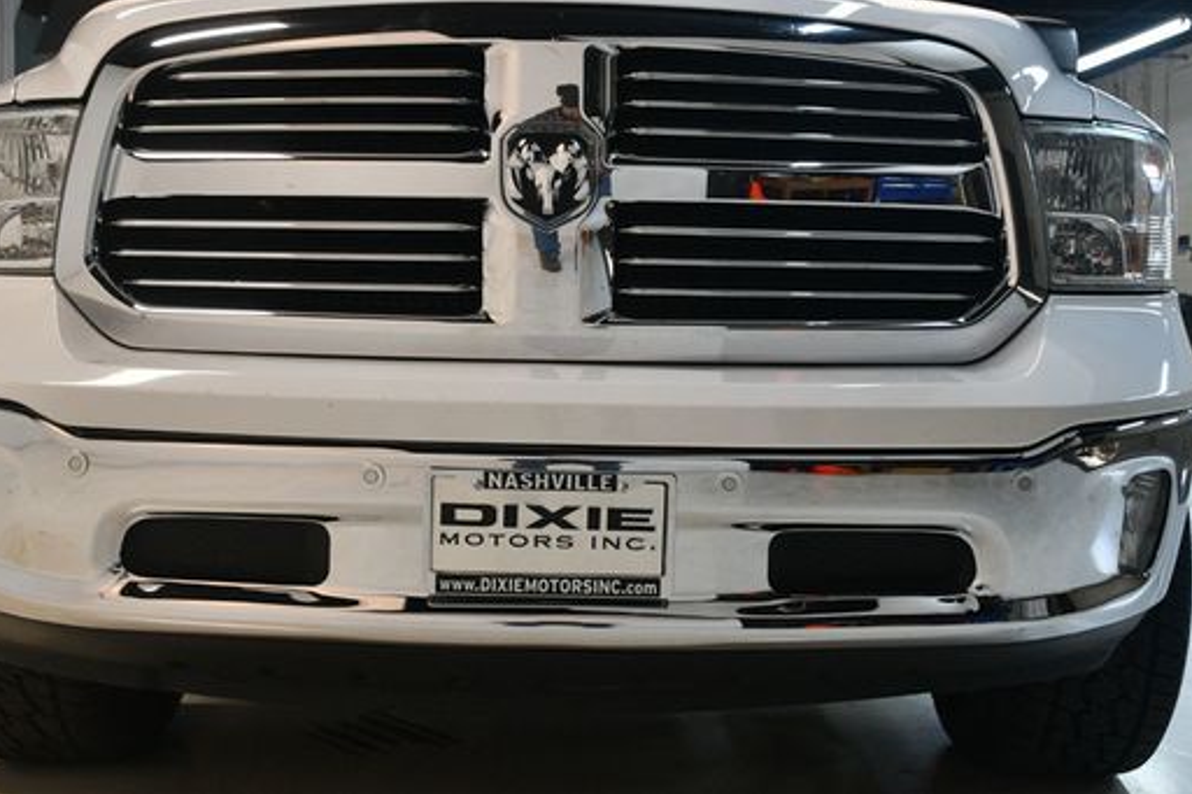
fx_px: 1489
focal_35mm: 45
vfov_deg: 29.7
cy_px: 300
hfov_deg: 43.6
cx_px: 582
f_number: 3.8
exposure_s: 1/125
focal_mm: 24
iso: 900
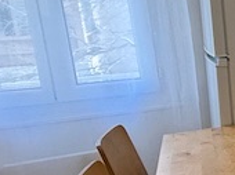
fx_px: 447
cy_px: 73
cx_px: 500
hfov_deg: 17.5
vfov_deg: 22.2
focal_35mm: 66
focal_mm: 2.22
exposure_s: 1/100
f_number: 2.2
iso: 320
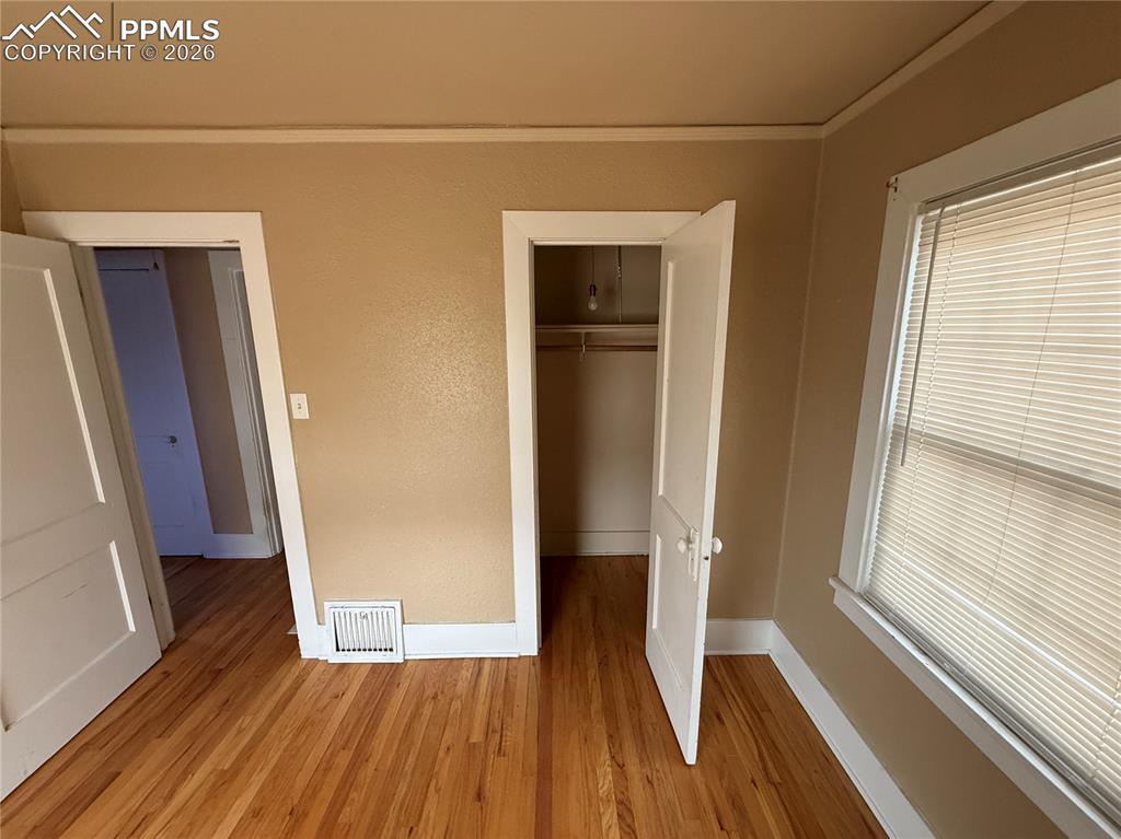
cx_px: 560
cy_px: 420
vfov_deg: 85.6
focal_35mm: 14
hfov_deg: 102.1
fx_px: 453
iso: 400
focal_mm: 2.22
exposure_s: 1/72
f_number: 2.2
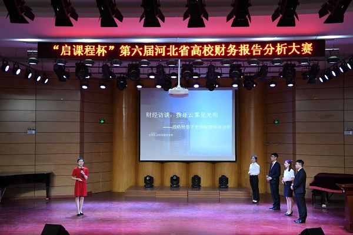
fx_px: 471
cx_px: 176
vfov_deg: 28.1
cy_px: 118
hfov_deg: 41.1
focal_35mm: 48
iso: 2000
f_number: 5.6
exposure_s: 1/125
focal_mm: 32
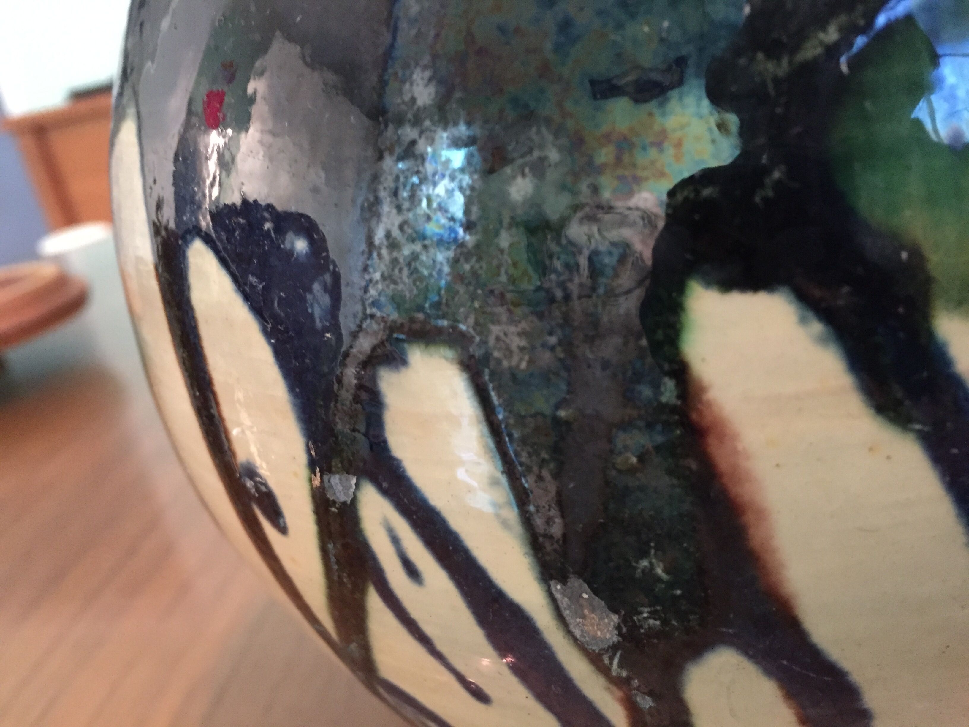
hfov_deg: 61.7
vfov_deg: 48.2
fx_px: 812
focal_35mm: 29
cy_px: 364
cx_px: 484
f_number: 2.2
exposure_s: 1/17
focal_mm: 4.15
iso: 320
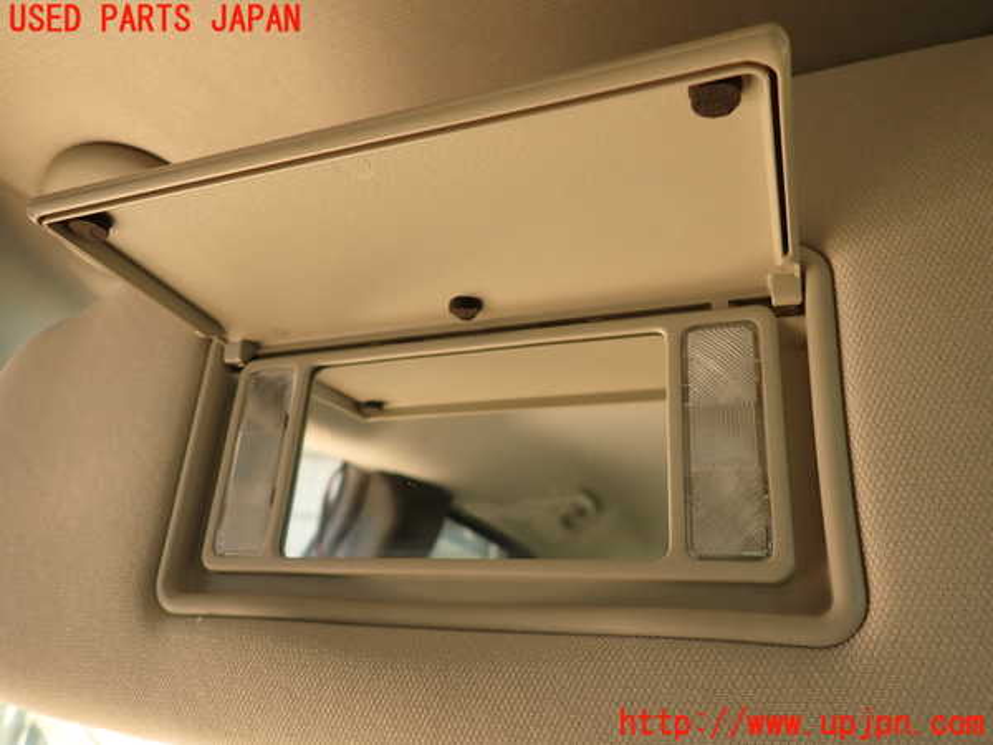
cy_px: 372
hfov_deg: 69.4
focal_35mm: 25
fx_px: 717
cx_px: 496
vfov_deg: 54.9
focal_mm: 4.5
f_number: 2
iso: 125
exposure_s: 1/60
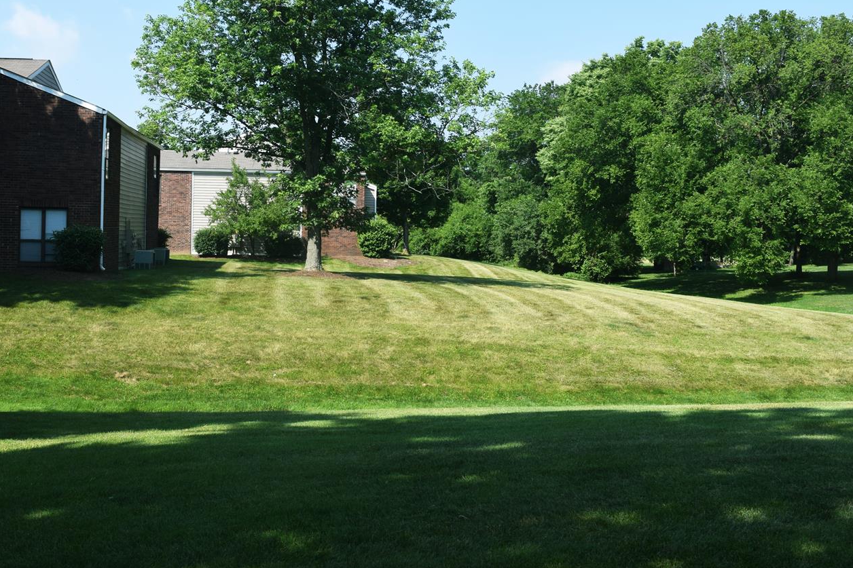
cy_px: 212
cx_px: 375
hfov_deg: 47.7
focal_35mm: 41
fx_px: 963
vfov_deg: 32.7
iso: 200
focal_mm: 21
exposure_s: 1/320
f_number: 9
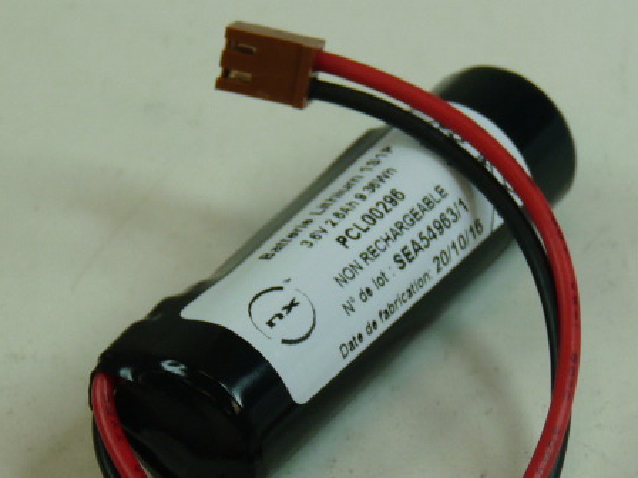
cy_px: 330
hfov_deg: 8.9
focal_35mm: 223
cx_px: 322
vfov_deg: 6.7
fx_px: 4110
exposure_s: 1/60
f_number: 3.4
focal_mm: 16.1
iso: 100
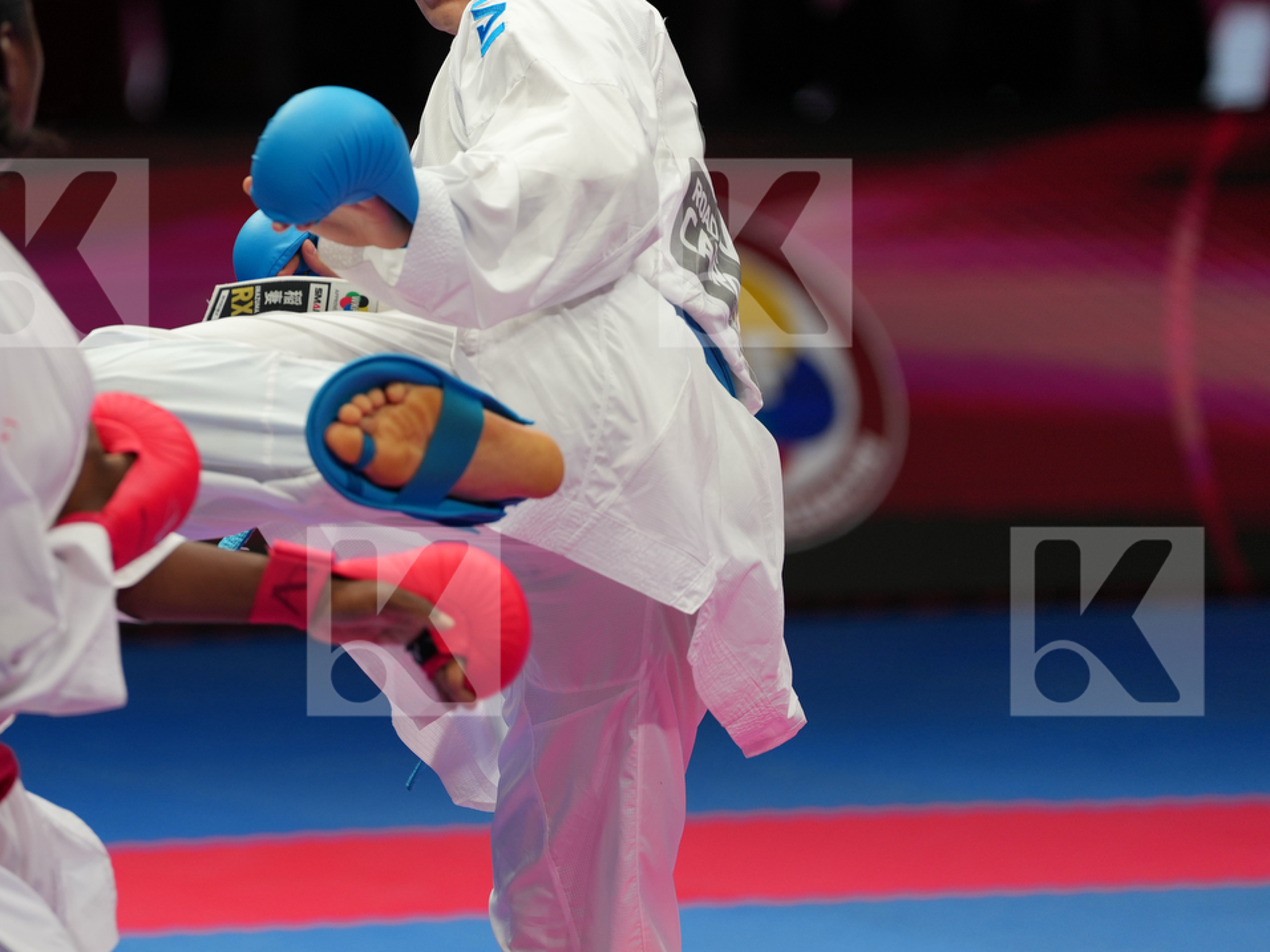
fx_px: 11630
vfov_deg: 4.7
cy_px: 254
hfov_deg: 6.2
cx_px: 404
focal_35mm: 317
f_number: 2.8
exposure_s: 1/1000
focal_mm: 197
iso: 400
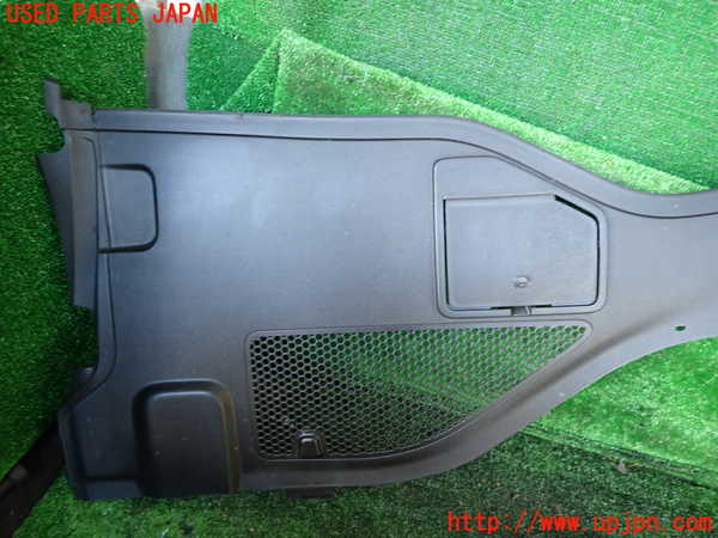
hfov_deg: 69.4
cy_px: 269
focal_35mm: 25
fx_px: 519
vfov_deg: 54.9
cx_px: 359
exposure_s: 1/30
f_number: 2
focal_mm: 4.5
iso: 320
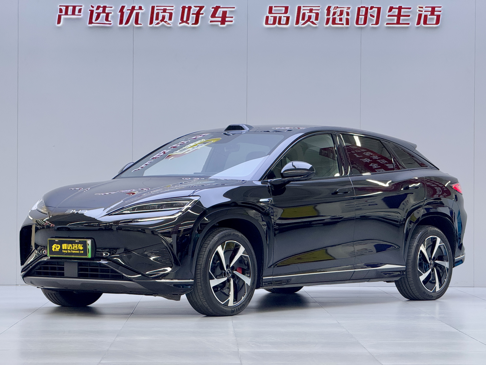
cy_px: 182
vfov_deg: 12.3
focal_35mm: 120
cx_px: 243
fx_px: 1685
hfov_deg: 16.4
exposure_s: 1/100
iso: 250
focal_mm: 15.66
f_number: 2.8
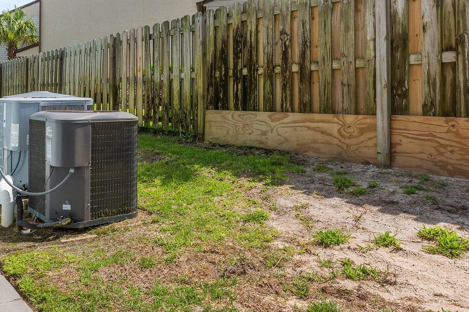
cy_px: 100
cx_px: 122
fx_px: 404
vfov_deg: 41.6
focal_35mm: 31
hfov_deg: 57.5
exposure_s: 1/250
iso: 400
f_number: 8
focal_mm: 14
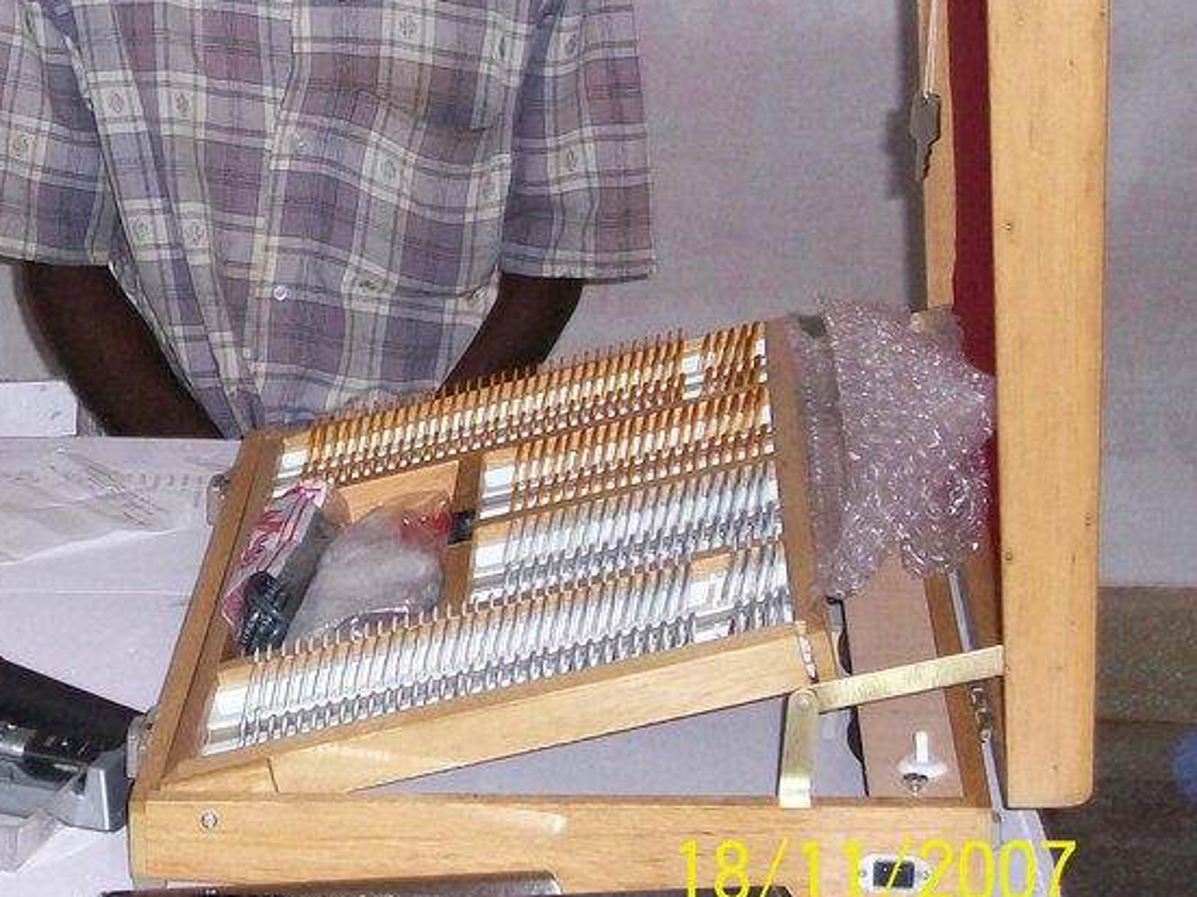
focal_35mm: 119
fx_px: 4114
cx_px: 124
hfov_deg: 16.3
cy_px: 198
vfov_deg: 12.4
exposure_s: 1/90.6
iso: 200
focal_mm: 10.7
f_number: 3.8
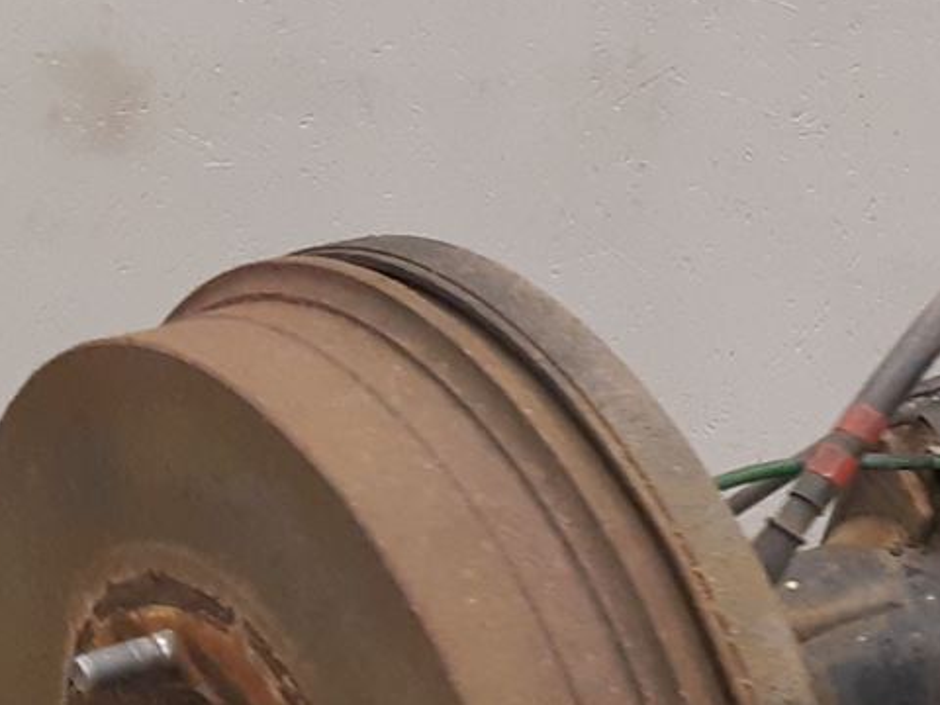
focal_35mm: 111
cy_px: 443
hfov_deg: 15.7
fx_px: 3014
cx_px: 1567
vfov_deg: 13.3
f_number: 1.7
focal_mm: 3.93
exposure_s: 1/50
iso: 200
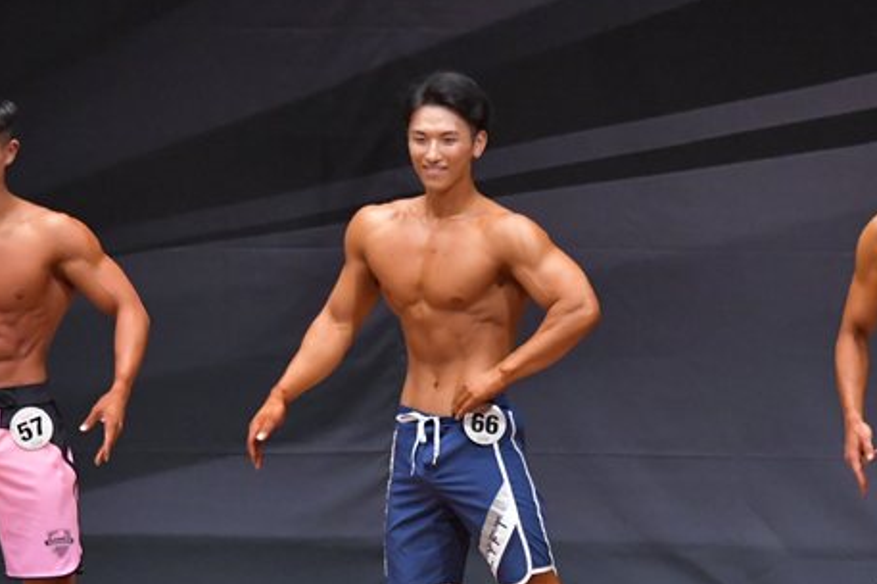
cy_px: 442
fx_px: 9908
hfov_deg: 5.1
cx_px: 492
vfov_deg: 3.4
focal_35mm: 407
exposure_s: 1/400
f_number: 5.6
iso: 6400
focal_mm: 160
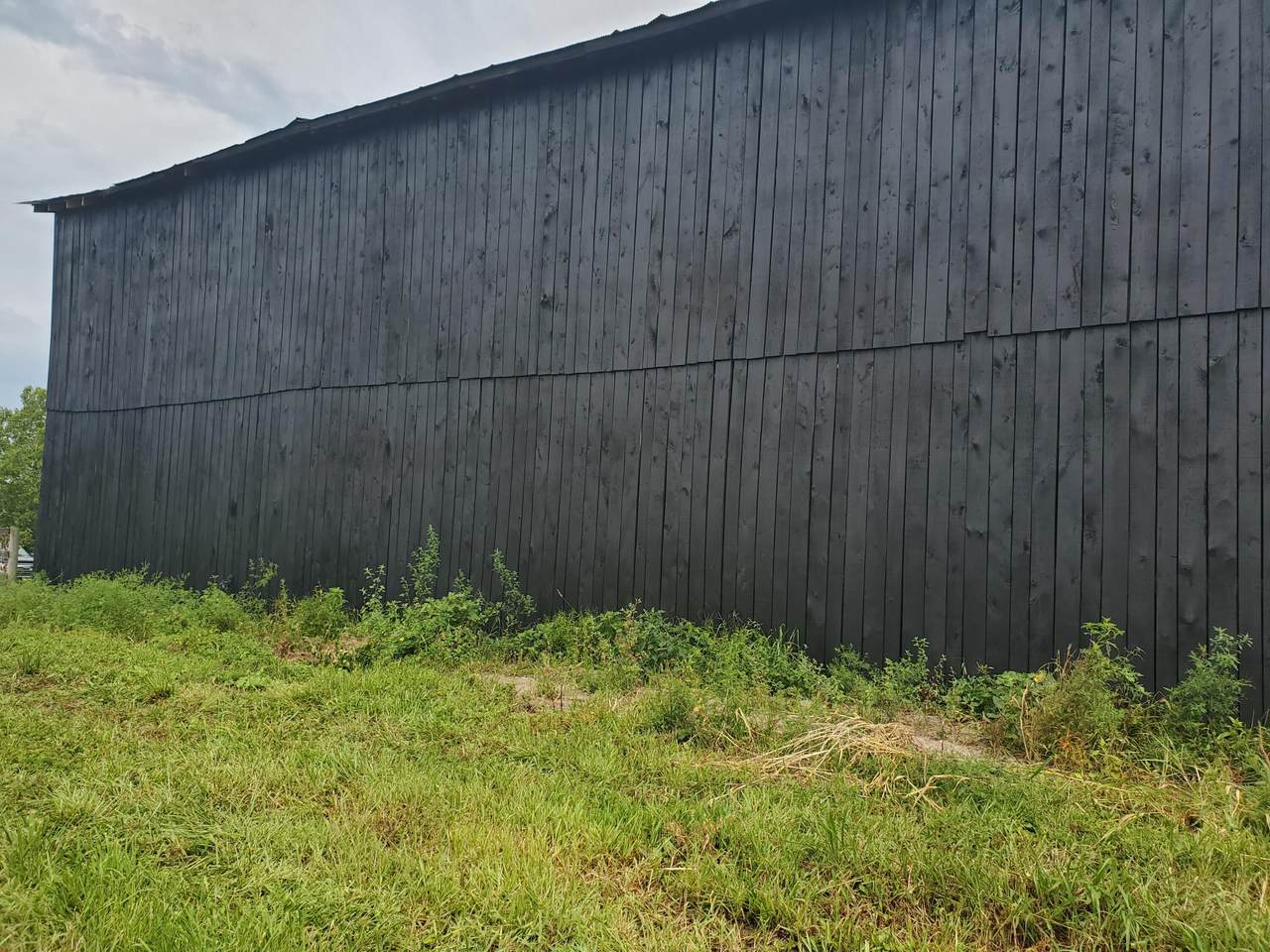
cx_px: 635
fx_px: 954
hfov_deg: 67.3
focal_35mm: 26
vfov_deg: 53.1
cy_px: 476
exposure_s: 1/789
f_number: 2.4
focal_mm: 4.3
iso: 50
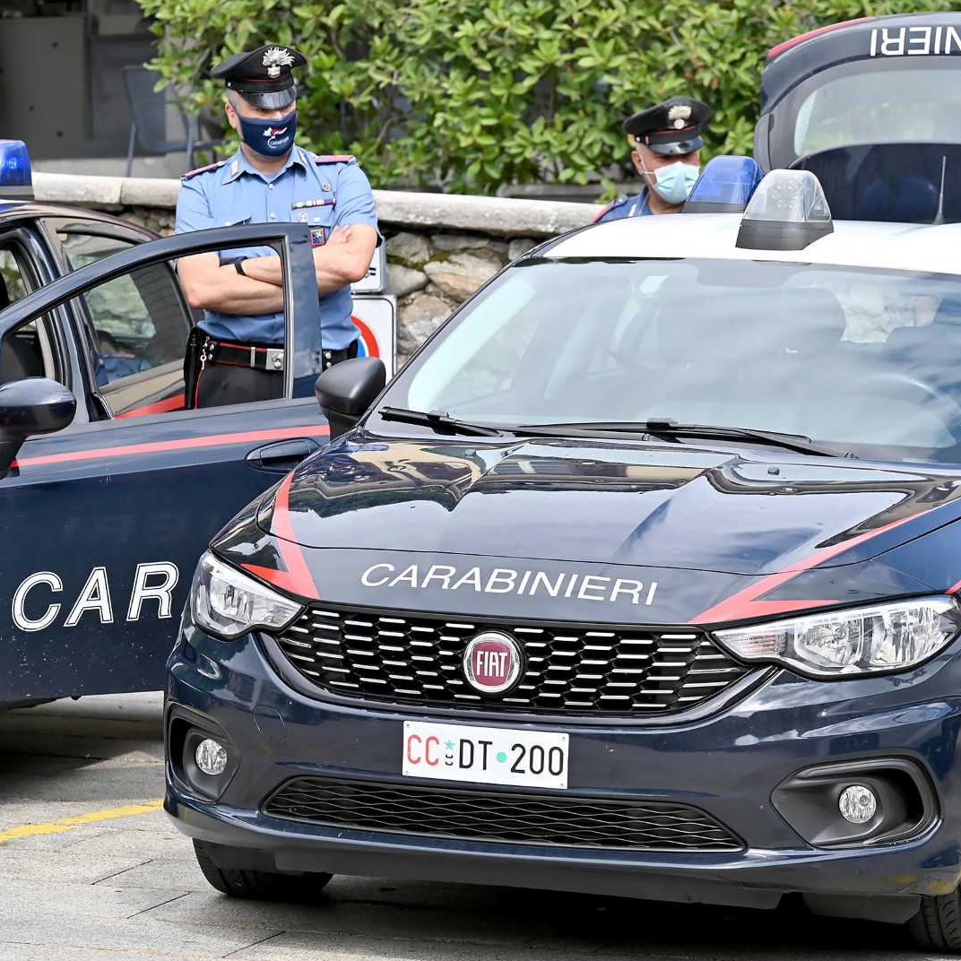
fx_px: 5245
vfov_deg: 10.5
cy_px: 480
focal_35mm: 167
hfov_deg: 10.5
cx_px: 689
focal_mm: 130
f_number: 7.1
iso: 200
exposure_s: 1/500
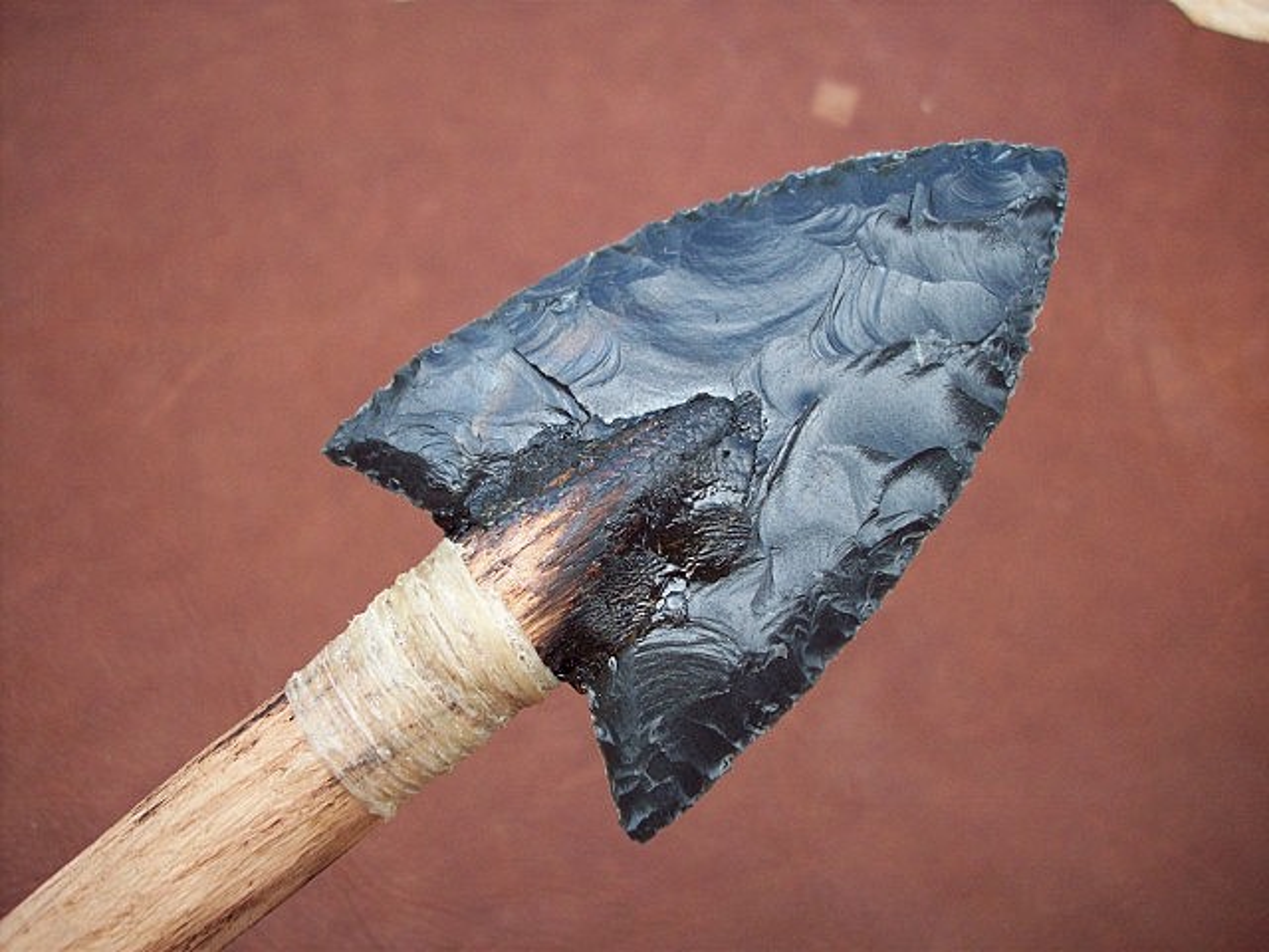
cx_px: 634
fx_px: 1356
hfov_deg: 50.1
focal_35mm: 37
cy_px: 476
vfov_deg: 38.7
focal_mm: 6.2
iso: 80
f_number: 2.8
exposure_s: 1/279
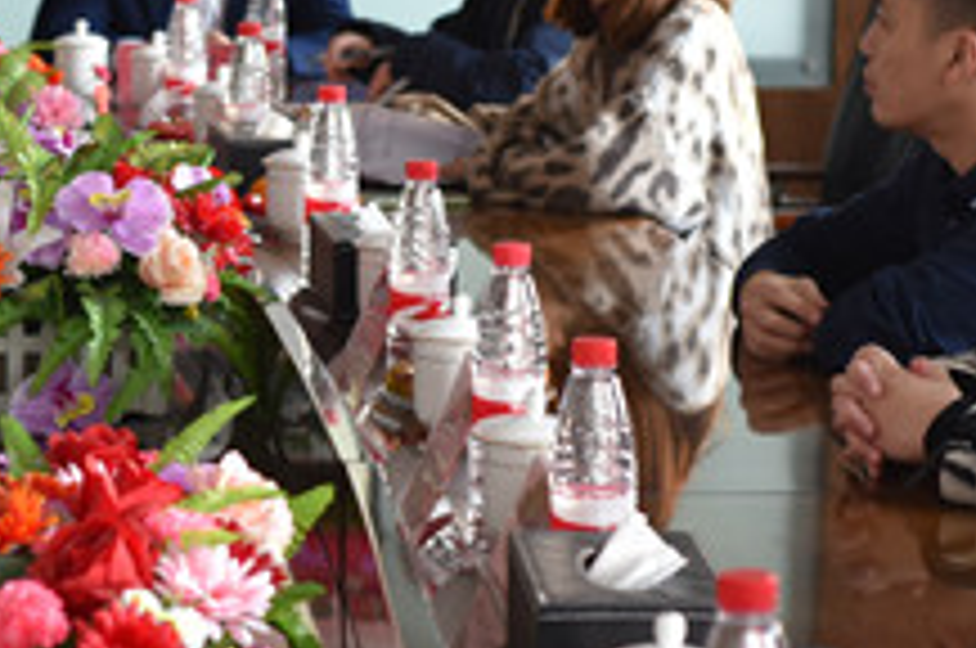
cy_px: 124
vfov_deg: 9.1
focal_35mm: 150
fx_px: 4061
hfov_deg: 13.6
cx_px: 63
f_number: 4
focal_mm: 50
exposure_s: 1/60
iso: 560
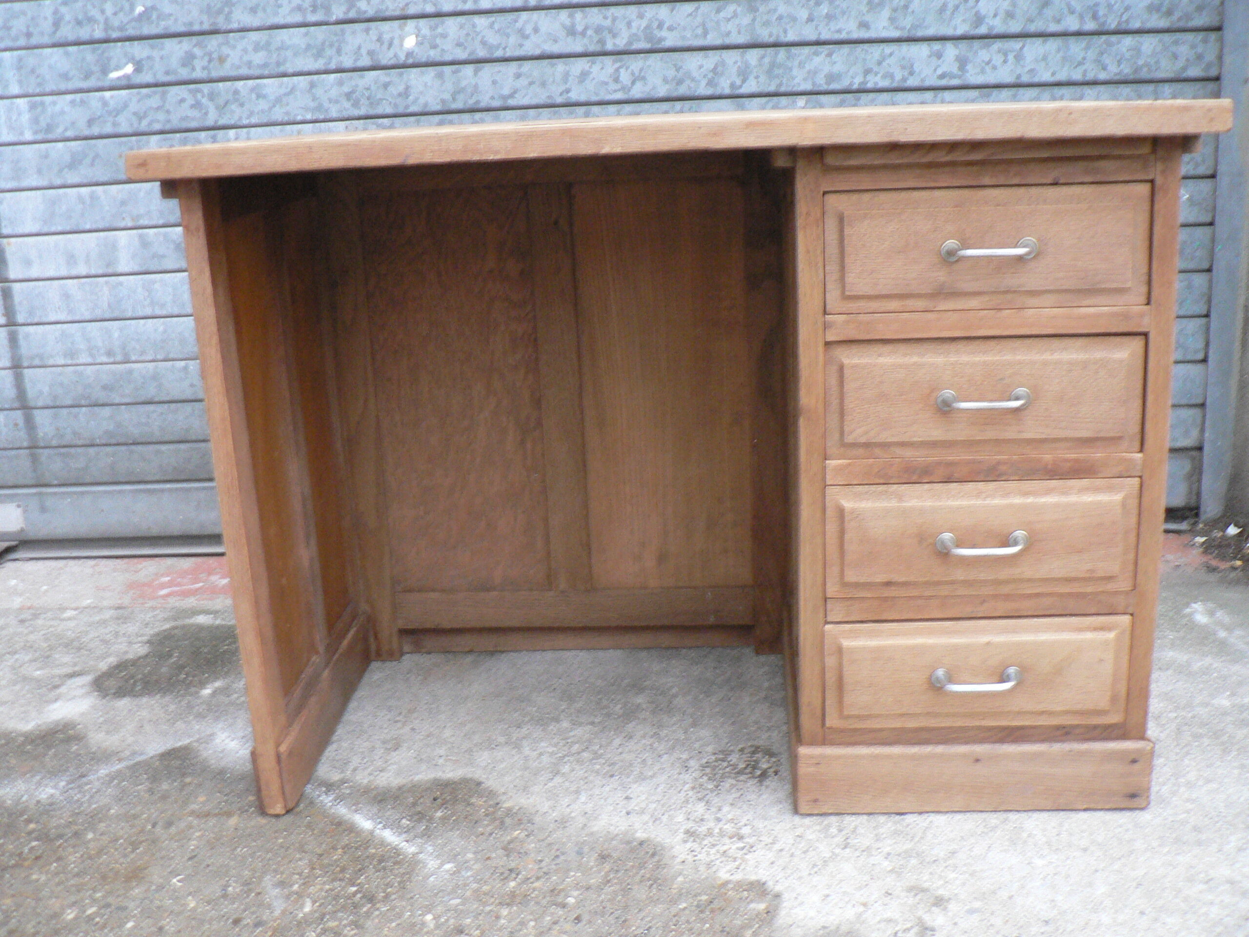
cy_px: 468
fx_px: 1299
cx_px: 624
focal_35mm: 36
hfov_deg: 51.4
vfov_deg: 39.7
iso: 200
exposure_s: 1/10
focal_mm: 6
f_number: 2.8
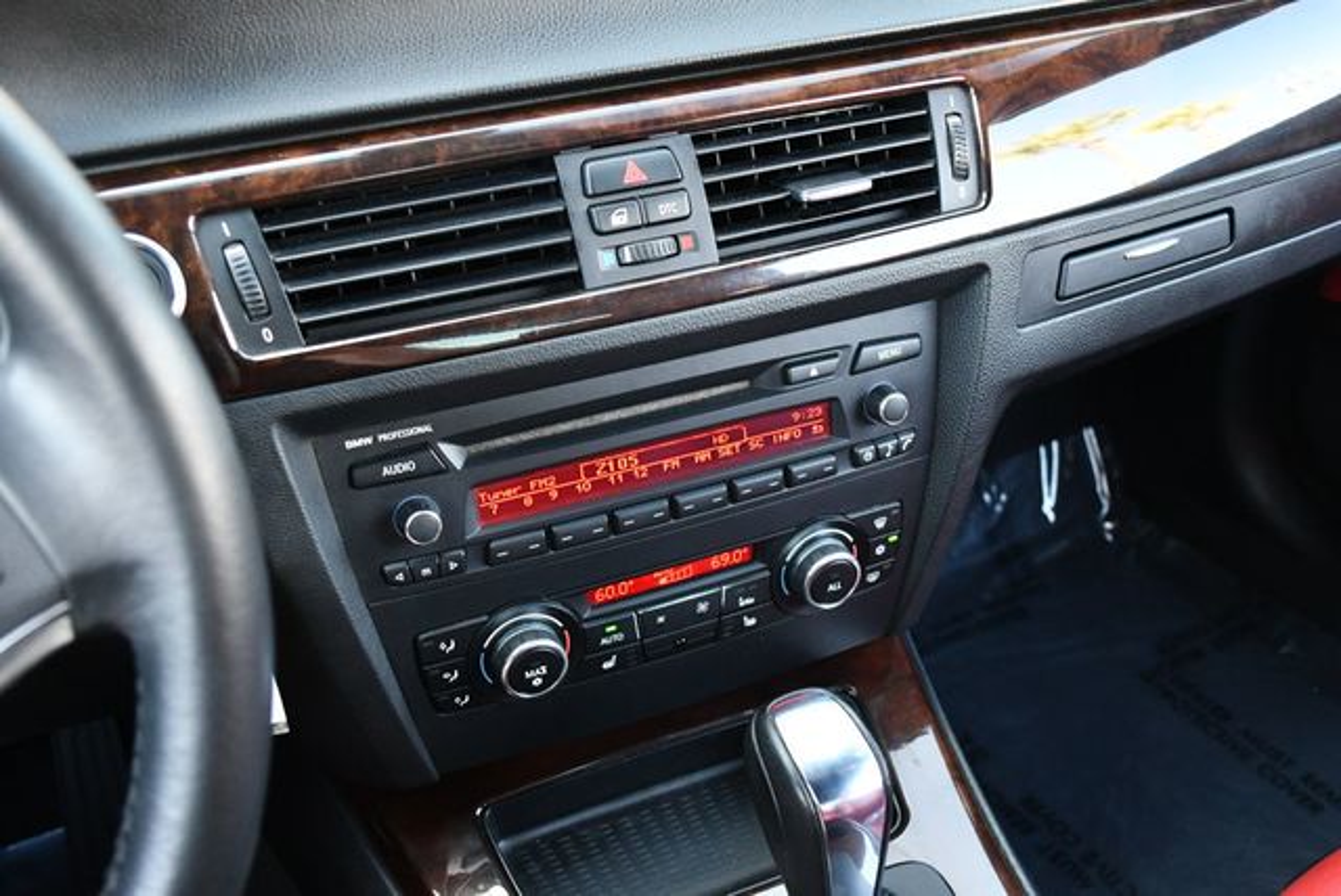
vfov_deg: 36.9
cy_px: 448
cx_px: 670
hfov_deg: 53.1
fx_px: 1342
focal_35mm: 36
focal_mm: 18
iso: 1400
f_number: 3.5
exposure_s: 1/125
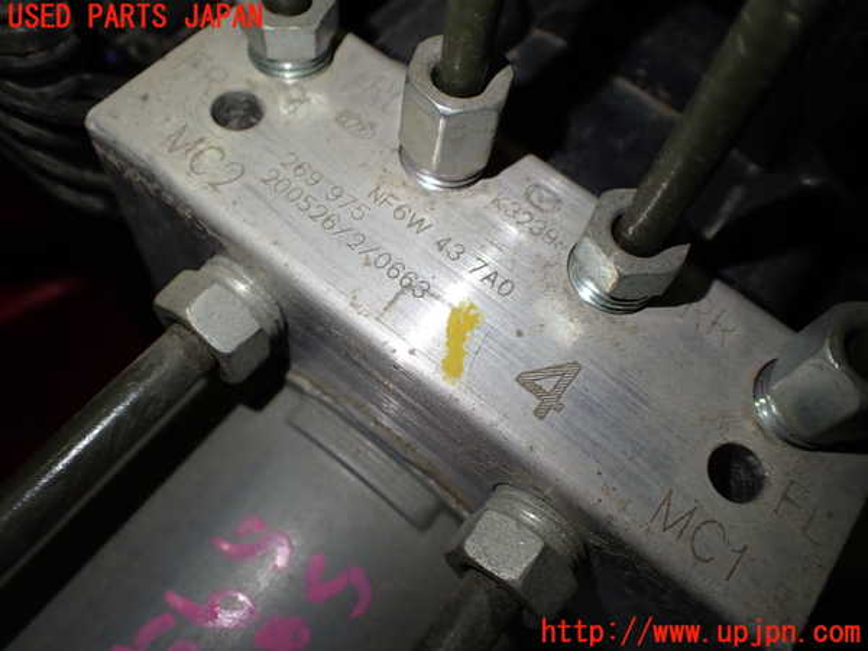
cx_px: 434
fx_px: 752
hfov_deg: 60.0
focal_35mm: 30
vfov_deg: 46.8
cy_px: 326
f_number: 2.3
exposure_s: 1/125
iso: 160
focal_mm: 5.4
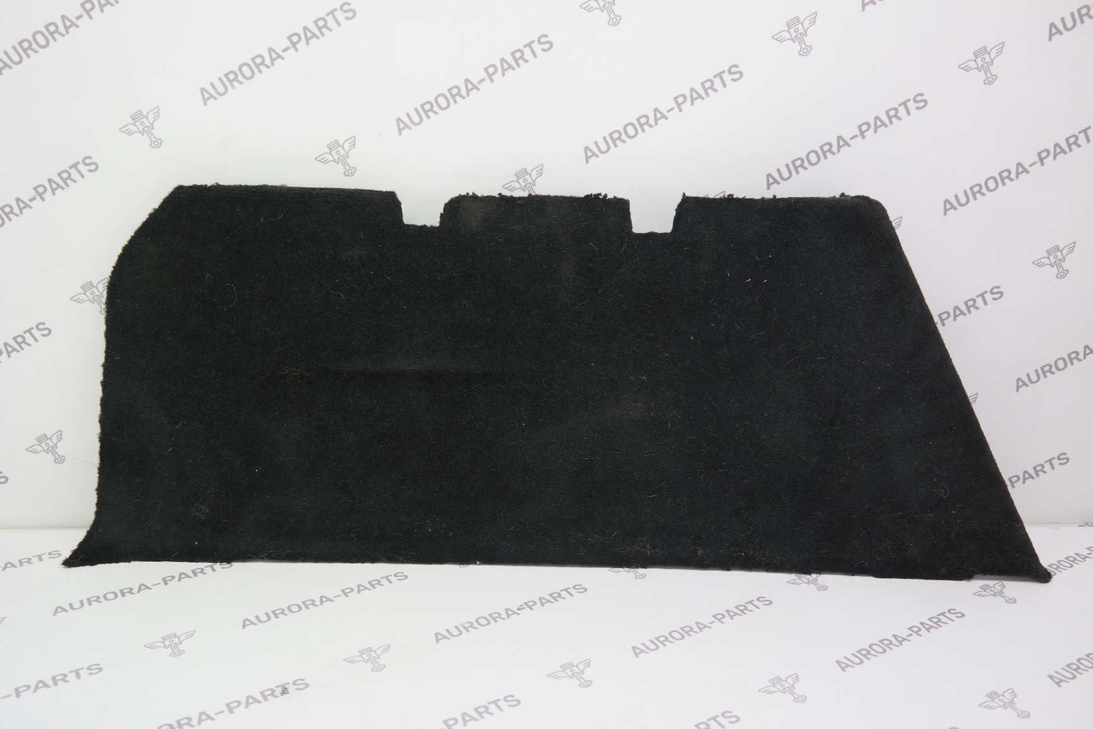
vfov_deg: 43.6
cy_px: 364
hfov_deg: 61.9
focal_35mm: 30
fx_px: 911
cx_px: 546
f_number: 3.5
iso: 200
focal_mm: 20
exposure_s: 1/50
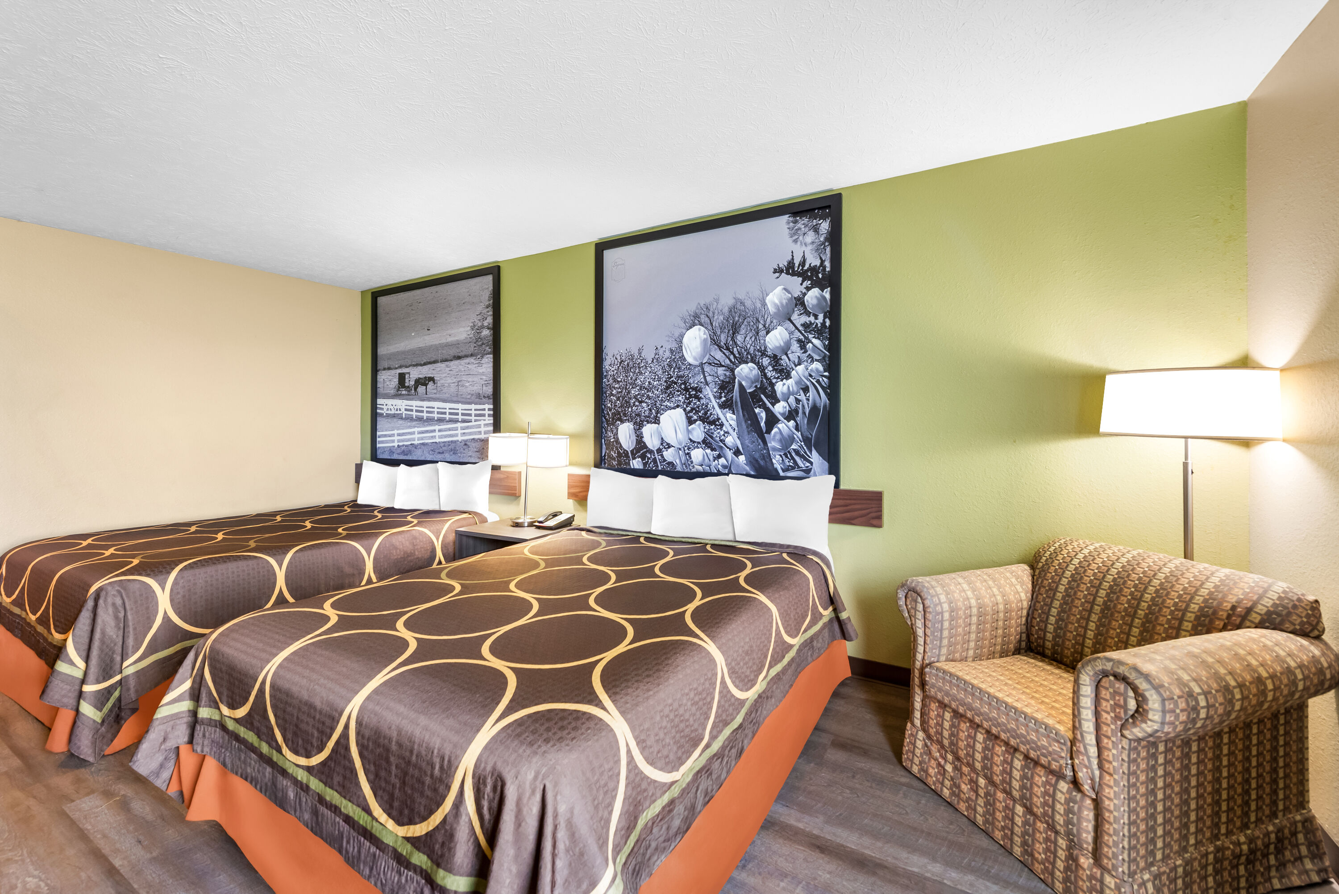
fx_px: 521
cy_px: 447
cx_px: 670
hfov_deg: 104.2
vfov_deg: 81.3
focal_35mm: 14
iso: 400
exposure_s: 2
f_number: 8
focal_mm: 14
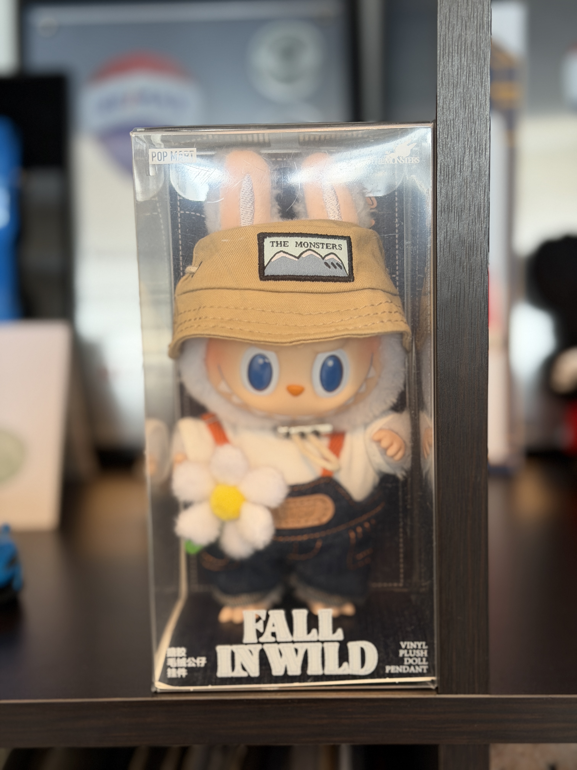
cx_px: 288
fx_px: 1067
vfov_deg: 39.7
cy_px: 385
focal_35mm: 48
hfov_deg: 30.3
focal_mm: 6.76
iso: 200
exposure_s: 1/40
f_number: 1.78
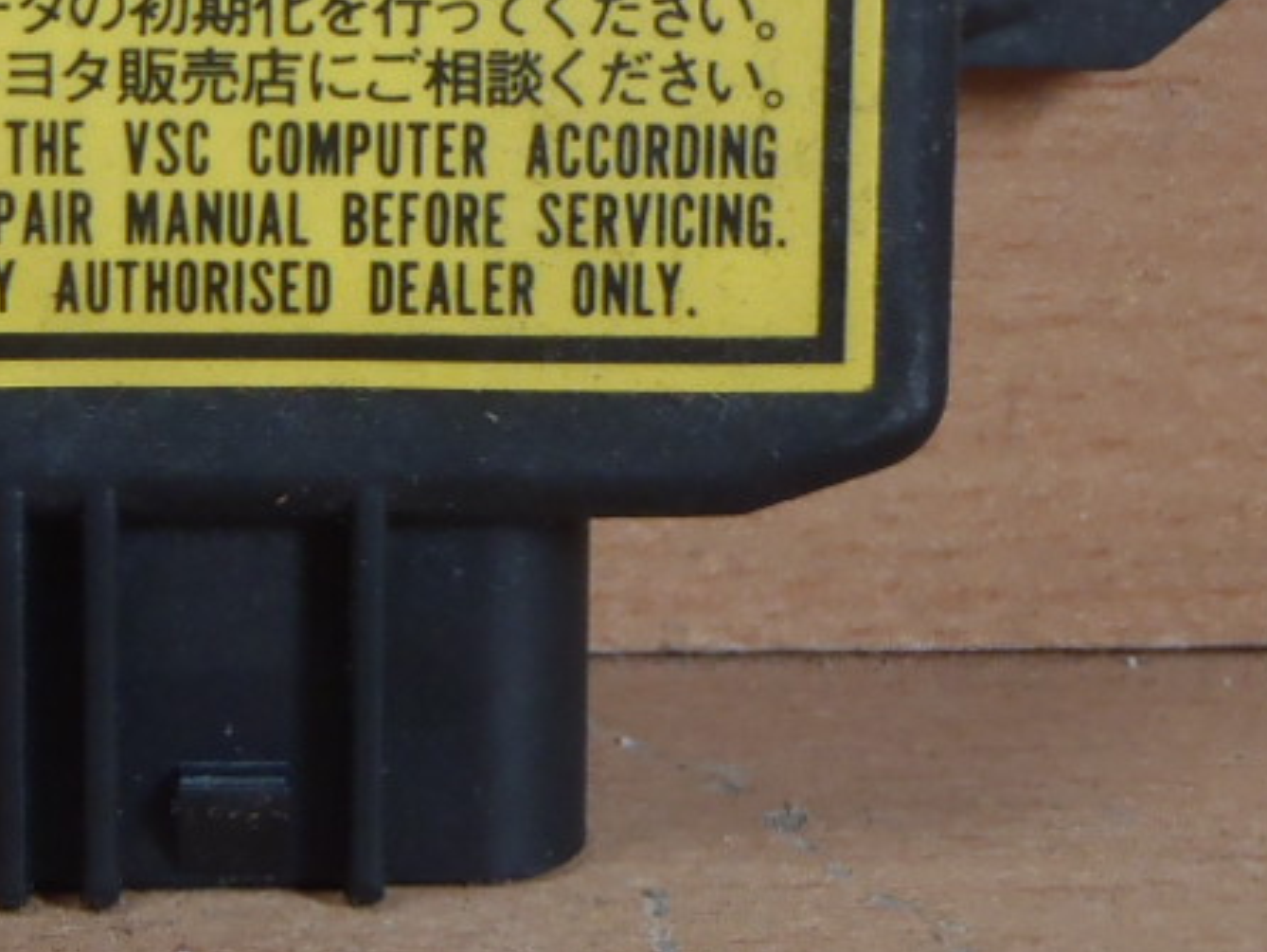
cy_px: -168
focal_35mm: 109
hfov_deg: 18.0
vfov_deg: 13.3
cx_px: 352
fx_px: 3992
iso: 160
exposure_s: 1/40
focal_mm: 6.83
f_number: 4.6
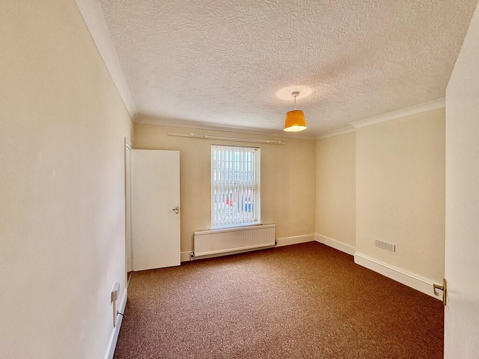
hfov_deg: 102.1
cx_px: 240
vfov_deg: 85.7
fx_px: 194
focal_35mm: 14
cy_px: 180
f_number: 2.2
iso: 100
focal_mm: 2.22
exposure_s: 1/134
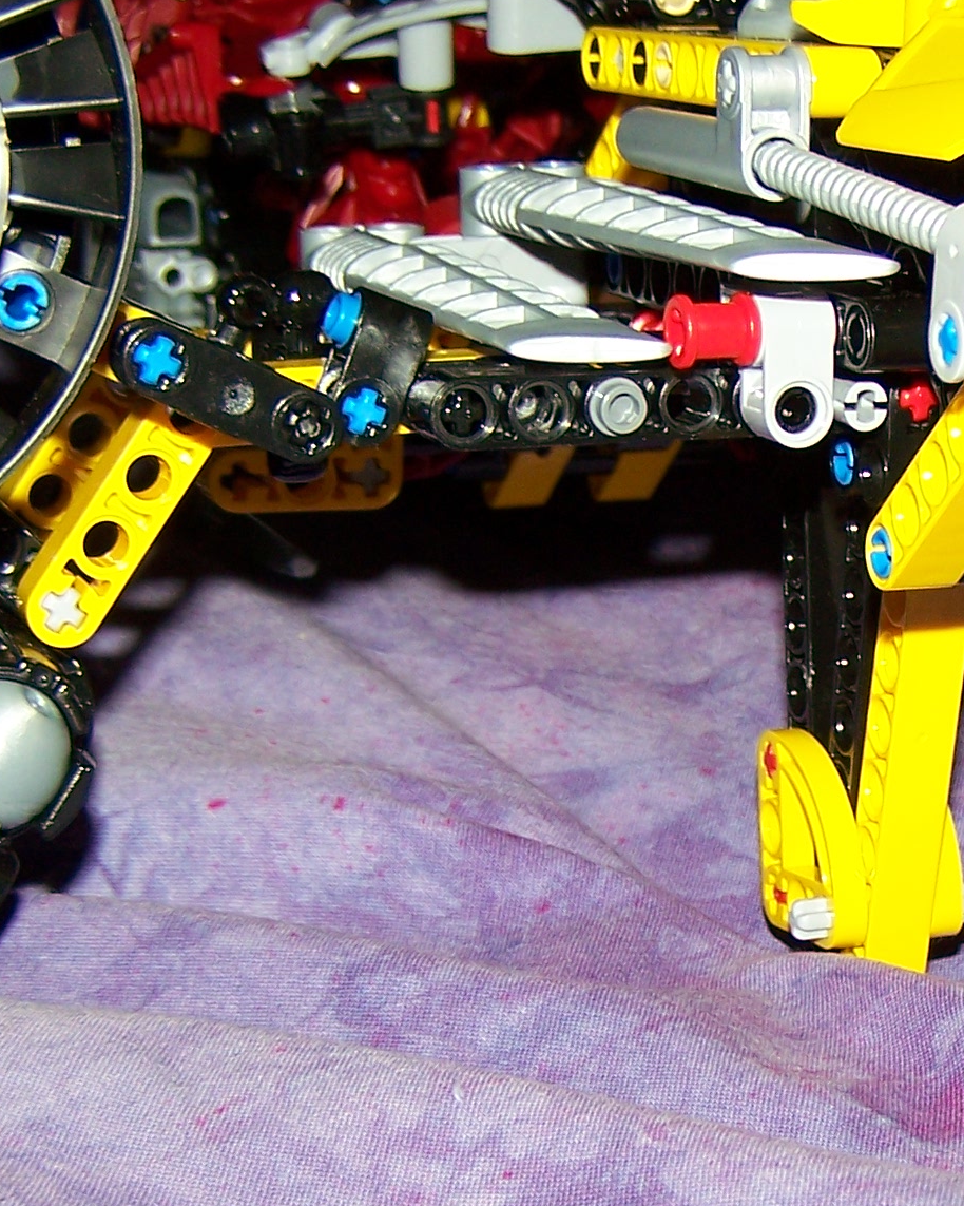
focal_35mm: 92
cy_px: 857
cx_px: 905
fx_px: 3282
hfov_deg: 16.4
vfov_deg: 20.7
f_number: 2.8
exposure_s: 1/60
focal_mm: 6.3
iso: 80
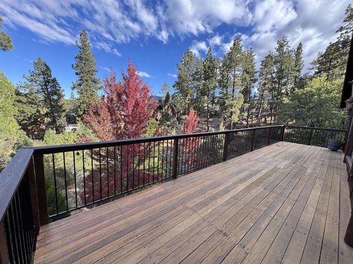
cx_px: 176
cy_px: 132
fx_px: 143
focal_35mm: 14
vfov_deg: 85.7
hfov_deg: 102.1
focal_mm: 2.22
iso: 40
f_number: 2.2
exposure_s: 1/268
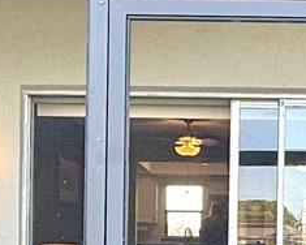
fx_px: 842
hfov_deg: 20.3
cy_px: 252
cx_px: 251
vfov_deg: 16.2
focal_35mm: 93
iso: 64
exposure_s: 1/114
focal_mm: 2.22
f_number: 2.2
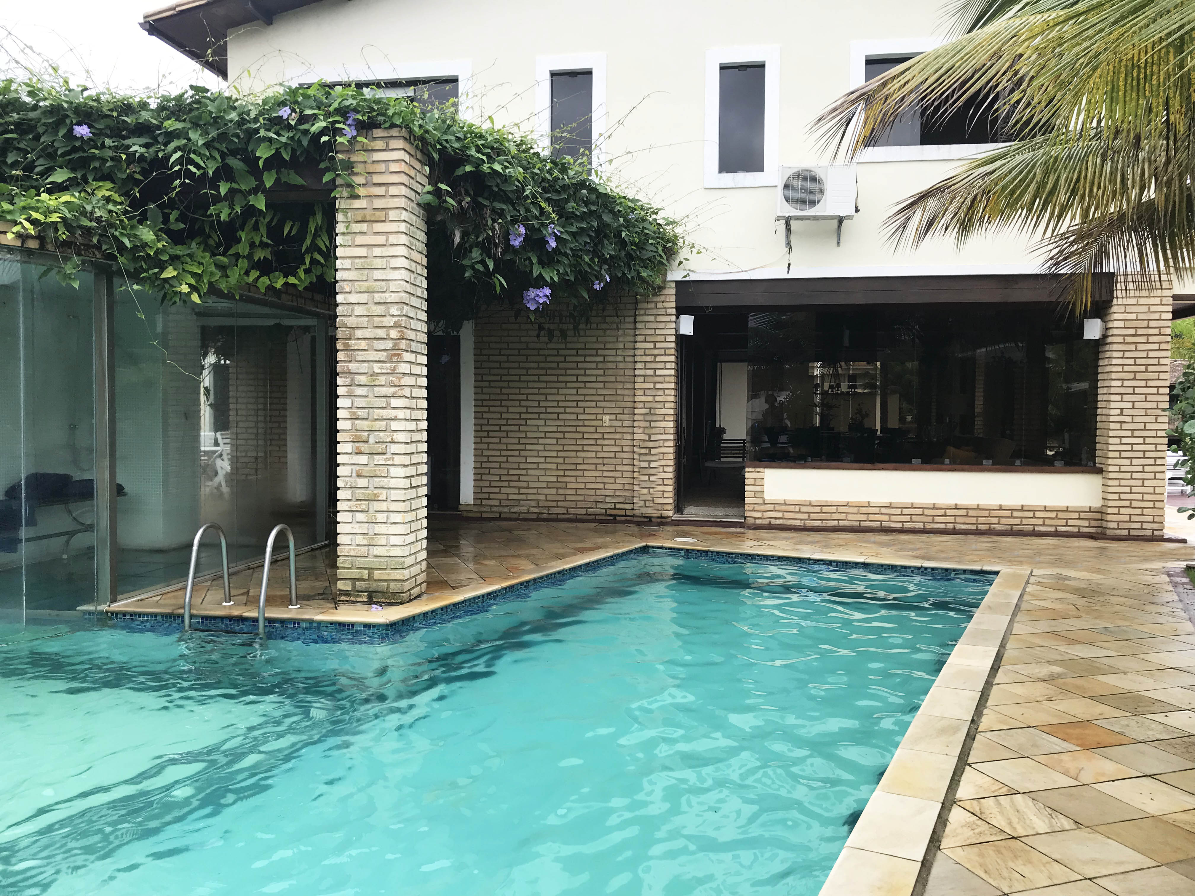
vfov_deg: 49.7
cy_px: 448
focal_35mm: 28
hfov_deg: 63.4
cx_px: 598
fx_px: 967
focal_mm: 3.99
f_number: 1.8
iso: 20
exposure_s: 1/602
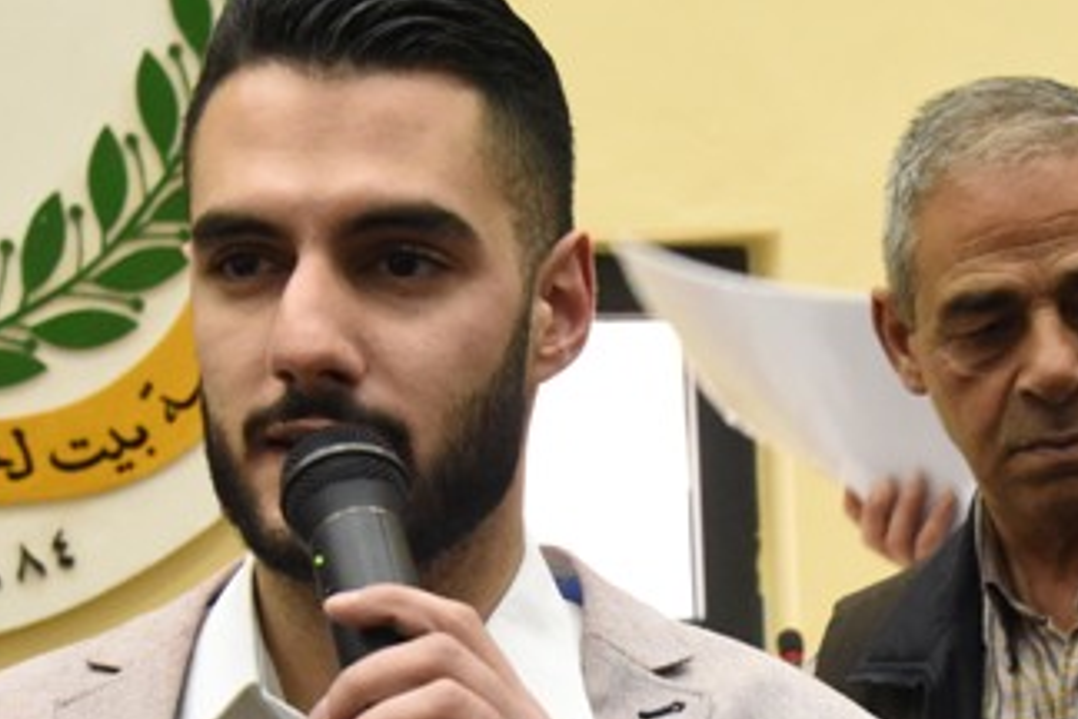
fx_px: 3593
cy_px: 897
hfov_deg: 17.1
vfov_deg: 11.2
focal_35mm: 120
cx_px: 632
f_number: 6.3
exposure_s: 1/160
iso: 6400
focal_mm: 38
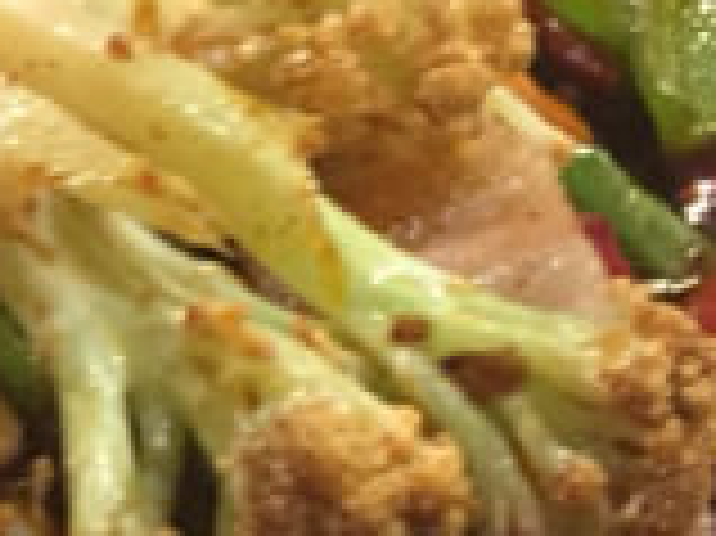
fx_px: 2646
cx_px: -207
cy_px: 493
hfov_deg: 14.8
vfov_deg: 11.5
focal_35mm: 128
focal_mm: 4.15
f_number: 2.2
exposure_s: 1/17
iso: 250
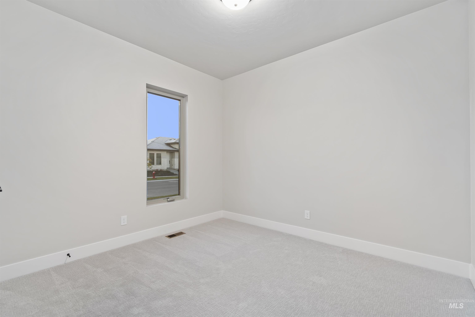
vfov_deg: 77.3
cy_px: 158
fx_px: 198
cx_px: 238
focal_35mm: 15
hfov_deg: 100.4
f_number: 6.3
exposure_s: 1/2.5
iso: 320
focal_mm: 10
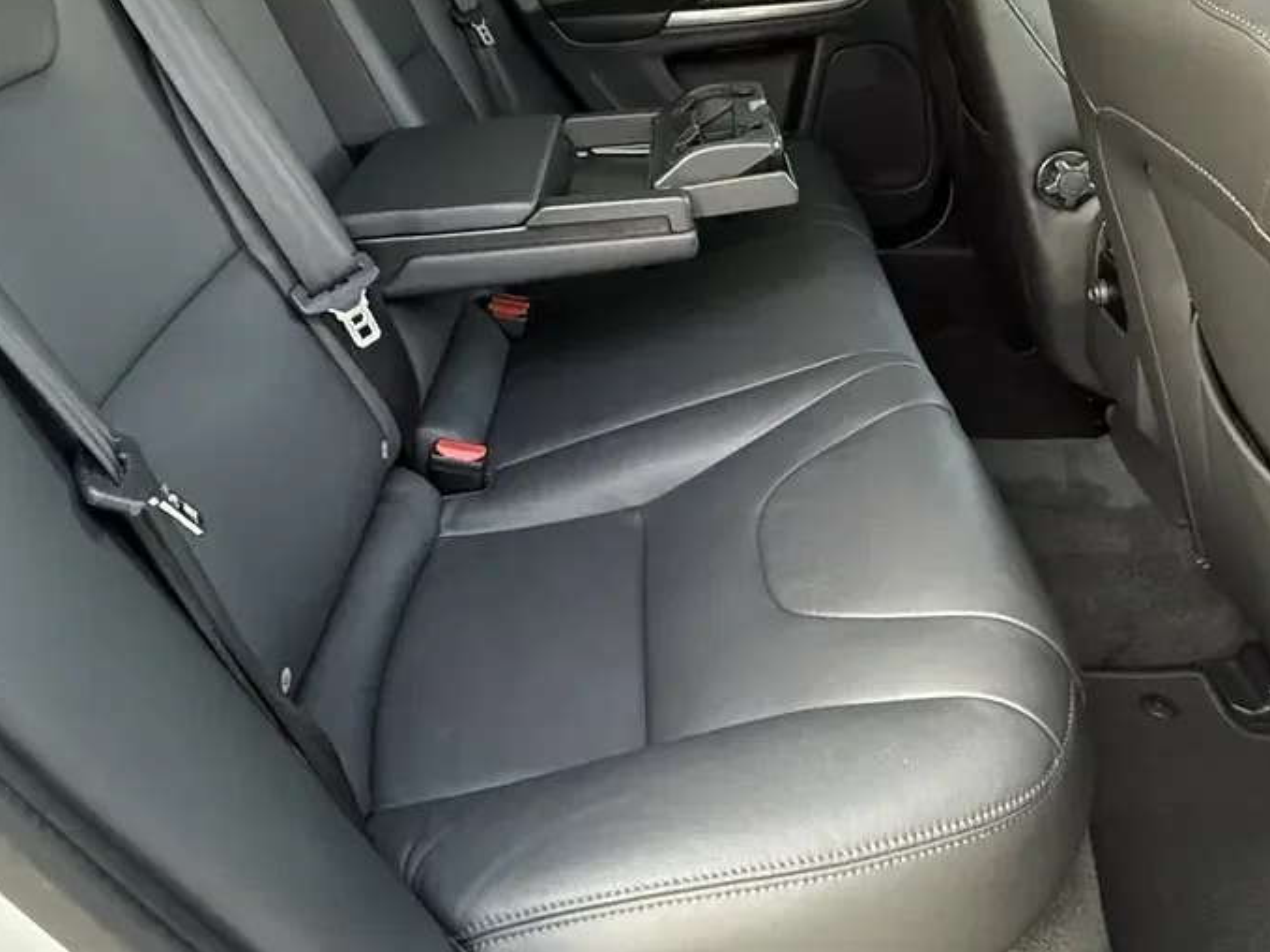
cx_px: 709
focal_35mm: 33
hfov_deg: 55.2
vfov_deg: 40.9
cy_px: 174
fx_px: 1210
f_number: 2.2
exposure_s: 1/60
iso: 400
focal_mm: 2.22
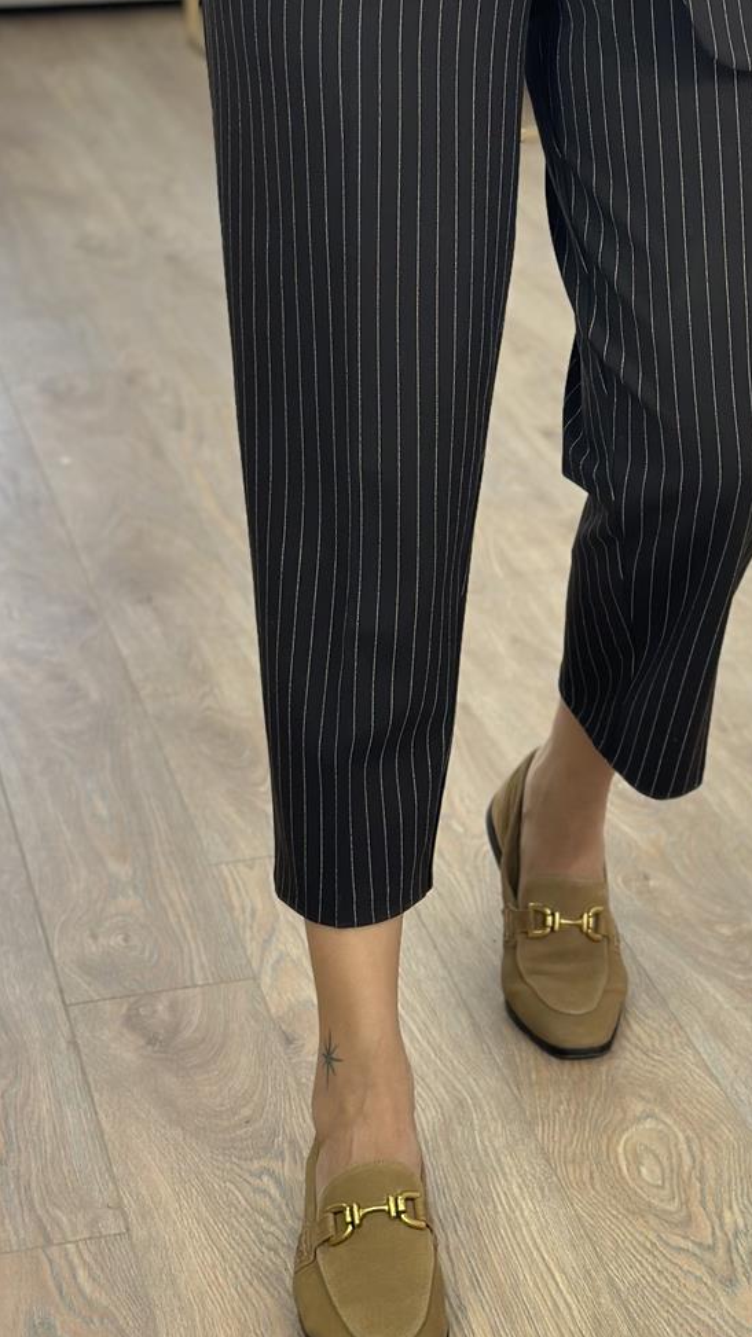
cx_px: 538
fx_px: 3050
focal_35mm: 86
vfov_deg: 24.5
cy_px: 372
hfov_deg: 14.0
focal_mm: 6.86
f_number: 1.78
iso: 80
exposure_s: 1/100
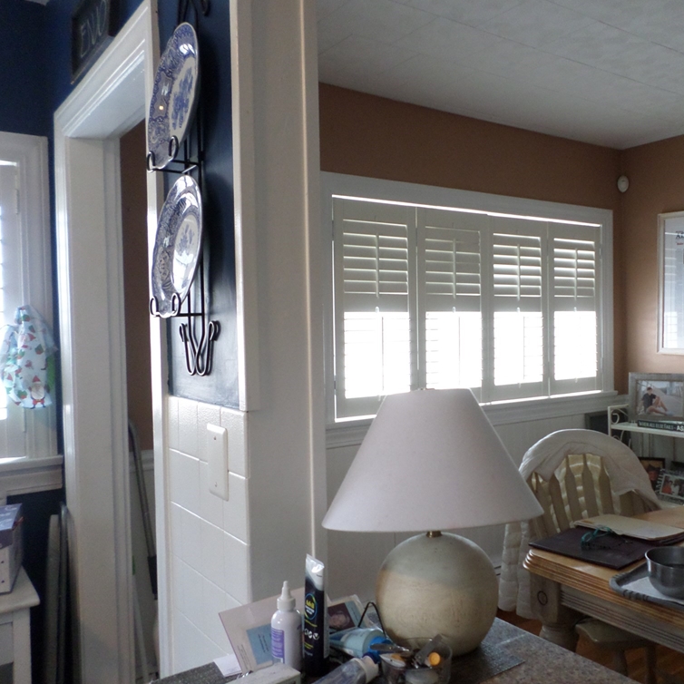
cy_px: 337
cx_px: 443
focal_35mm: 30
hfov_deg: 53.2
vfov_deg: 54.0
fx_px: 671
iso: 200
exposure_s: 1/30
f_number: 2.5
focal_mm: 4.5
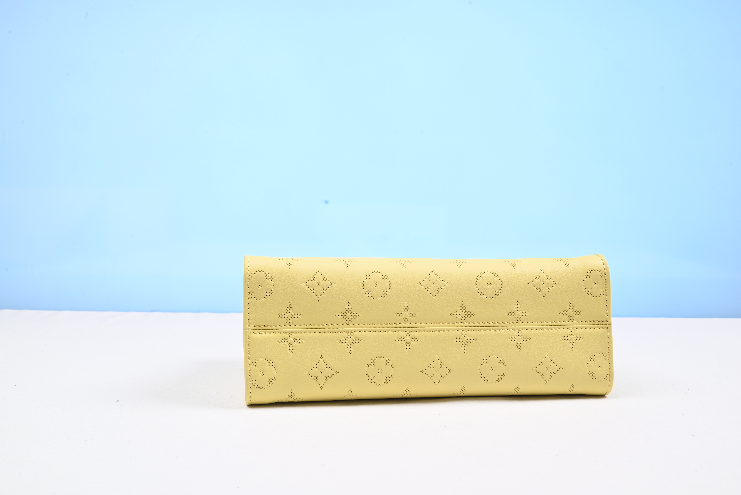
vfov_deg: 33.4
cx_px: 370
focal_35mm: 40
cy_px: 248
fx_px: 824
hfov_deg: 48.4
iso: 100
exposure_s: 1/2
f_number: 16
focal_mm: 40
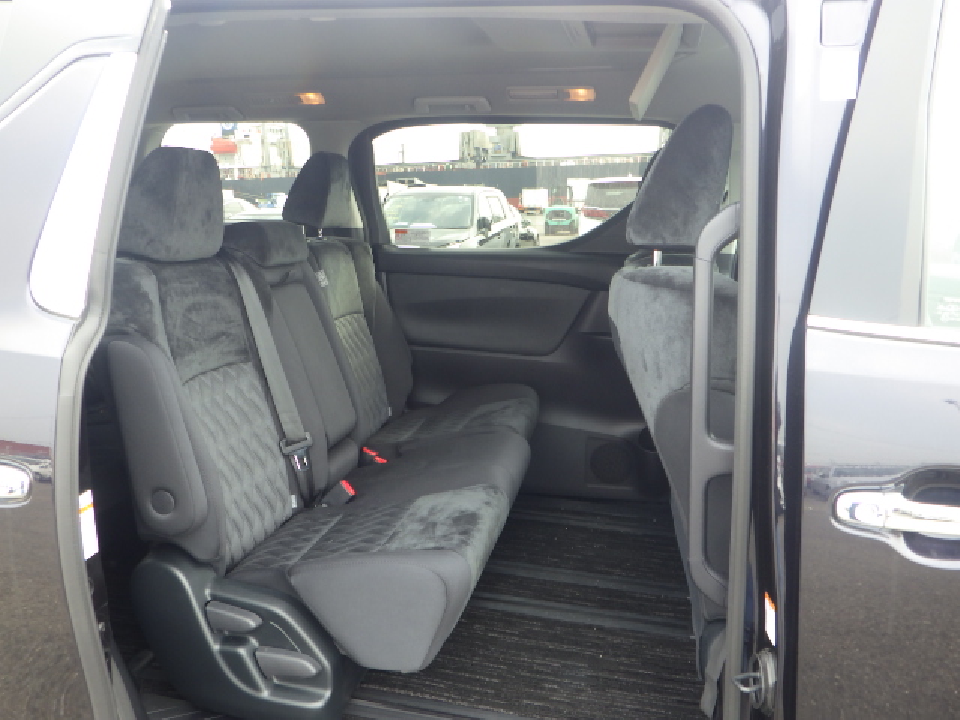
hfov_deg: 63.4
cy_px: 360
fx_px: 777
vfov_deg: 49.7
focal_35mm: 28
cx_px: 480
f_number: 3.5
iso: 125
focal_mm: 5
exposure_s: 1/60
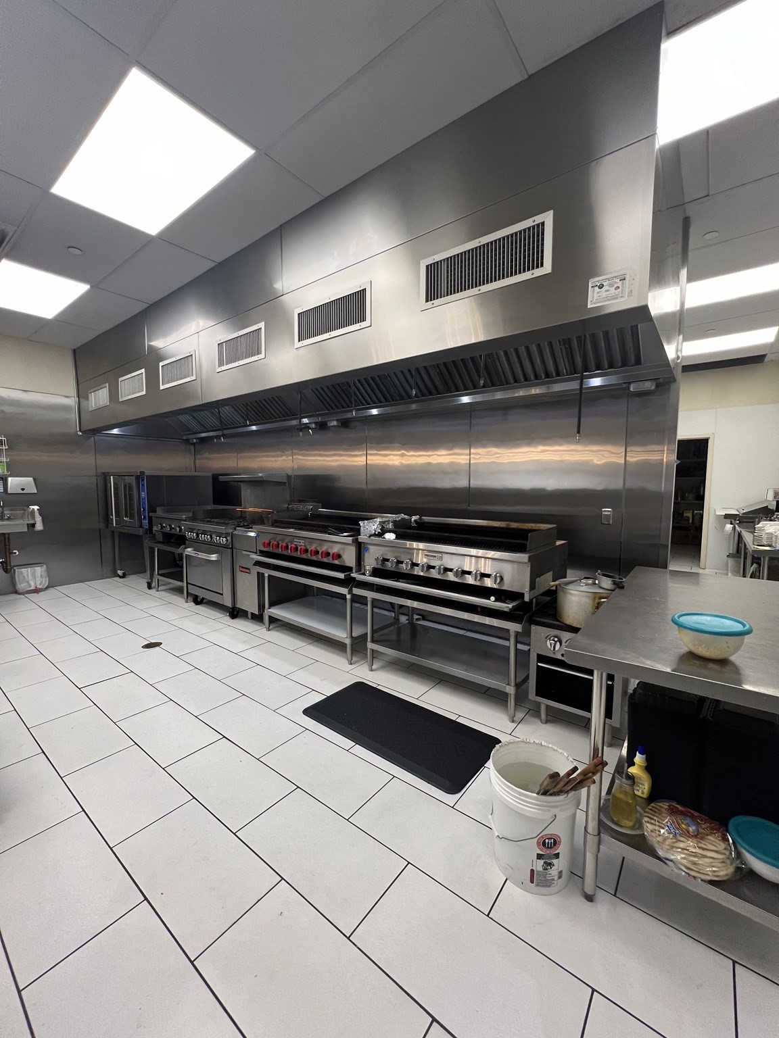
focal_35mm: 13
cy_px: 519
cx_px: 390
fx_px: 390
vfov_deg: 106.2
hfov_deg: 89.9
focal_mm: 1.57
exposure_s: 1/120
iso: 160
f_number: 1.8
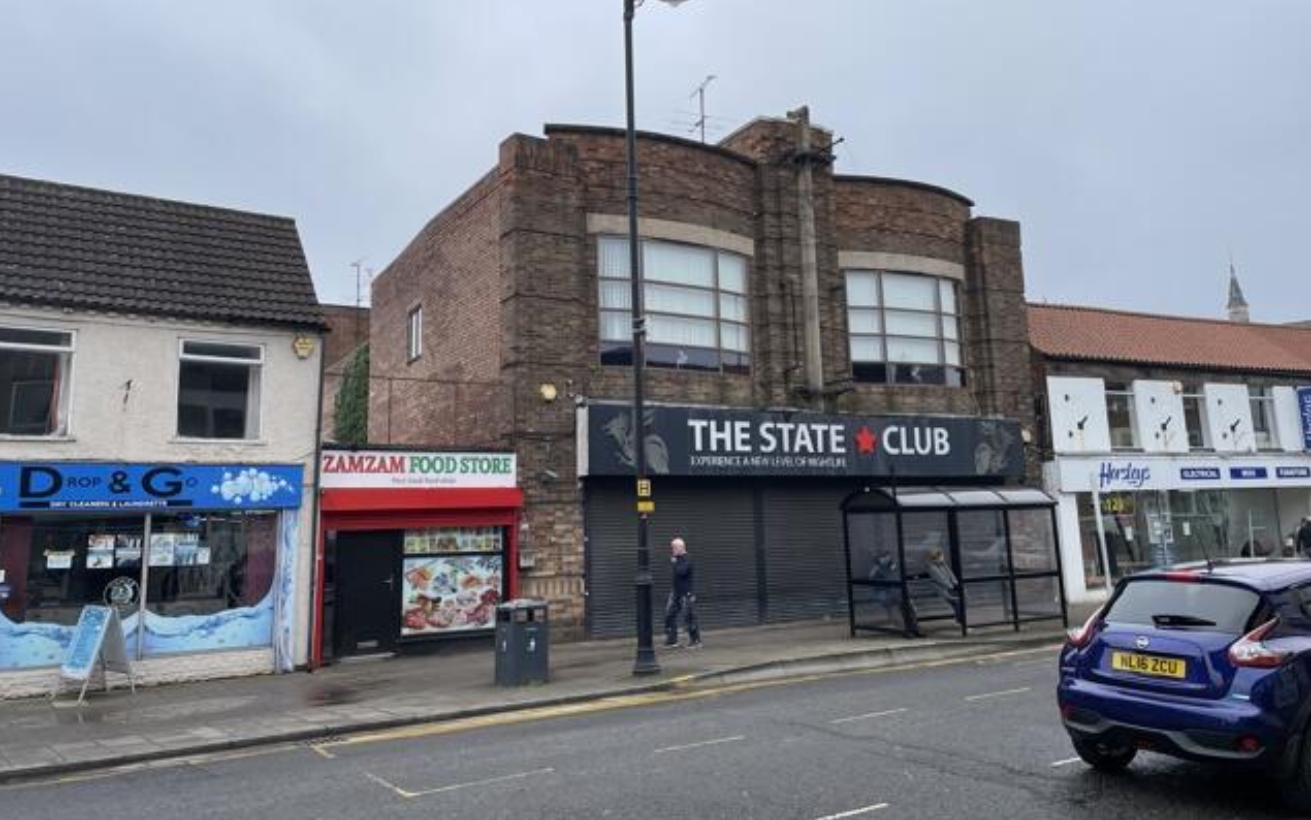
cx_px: 660
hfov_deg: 66.5
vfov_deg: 44.5
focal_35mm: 28
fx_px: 1001
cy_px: 366
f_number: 1.6
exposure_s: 1/796
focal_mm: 4.2
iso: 32
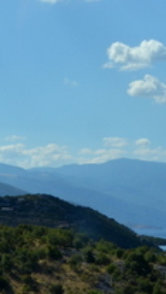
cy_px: 67
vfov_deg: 11.8
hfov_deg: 6.7
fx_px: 1419
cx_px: 114
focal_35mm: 182
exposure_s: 1/400
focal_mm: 30
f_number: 7.1
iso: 100
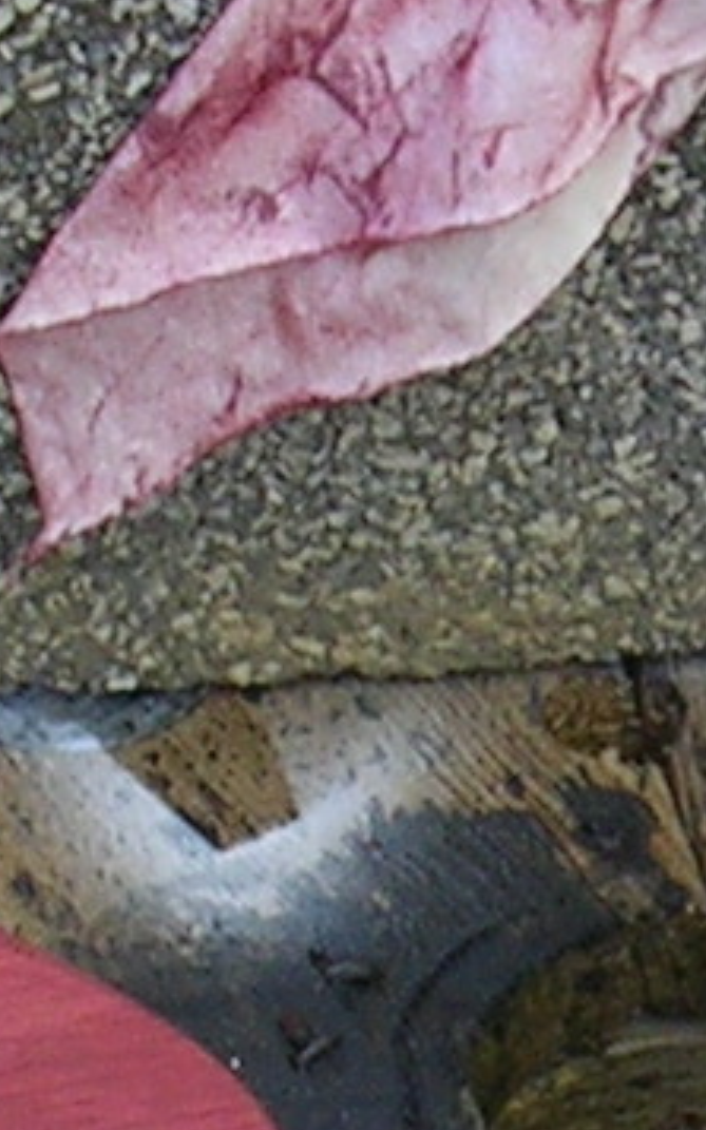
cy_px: 902
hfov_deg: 5.6
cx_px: 915
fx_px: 7114
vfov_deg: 9.1
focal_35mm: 231
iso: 50
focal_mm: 5.8
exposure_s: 1/97.7
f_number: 2.8
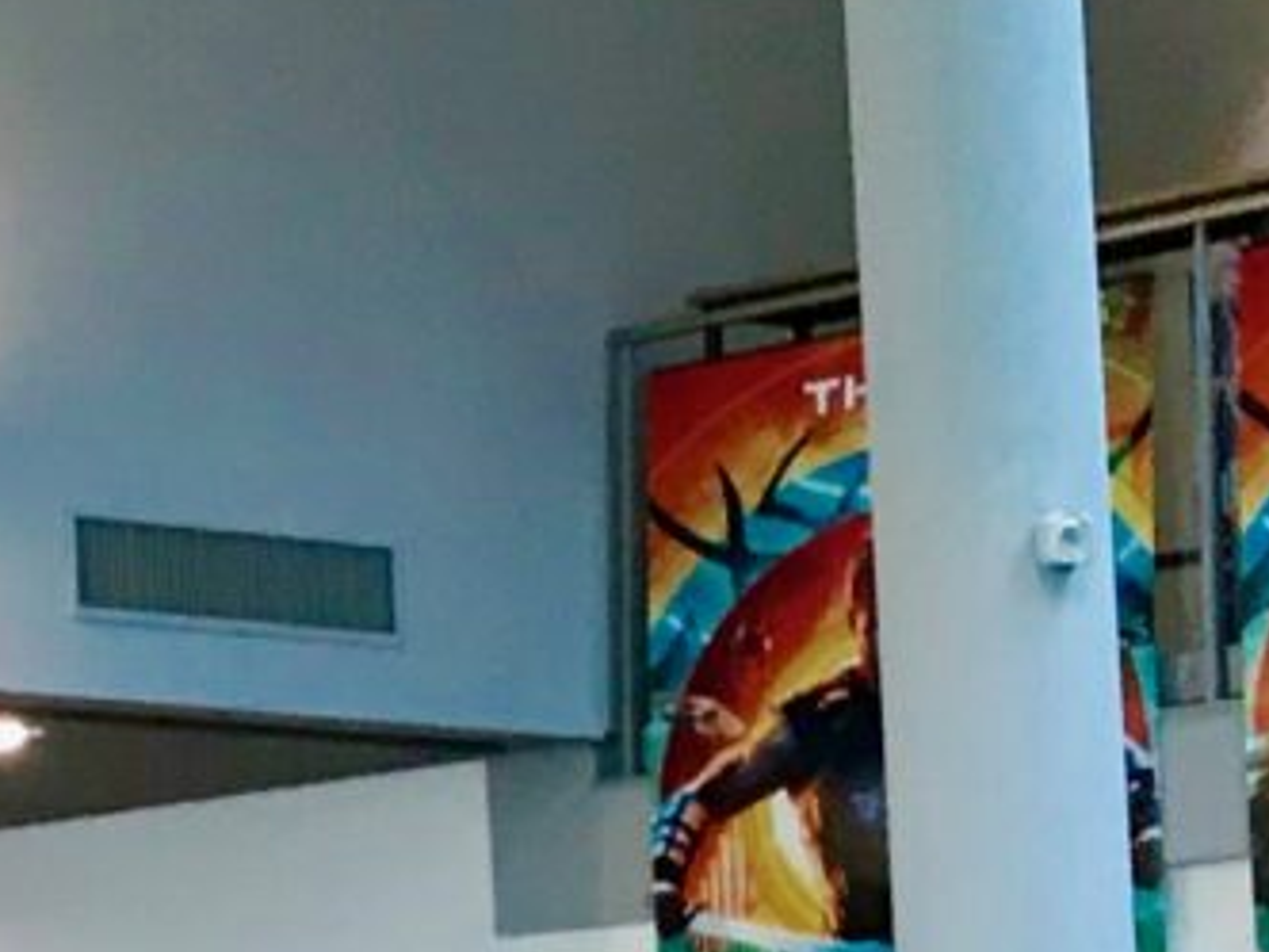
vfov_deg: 9.1
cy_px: 925
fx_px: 5939
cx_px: -1812
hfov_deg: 10.5
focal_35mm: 162
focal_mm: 3.99
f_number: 1.8
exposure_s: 1/17
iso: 40
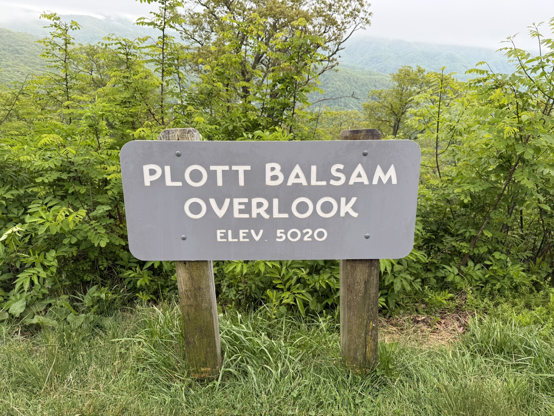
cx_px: 277
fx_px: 384
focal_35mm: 24
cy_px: 208
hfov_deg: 71.6
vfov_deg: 56.8
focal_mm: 6.76
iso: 80
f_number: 1.78
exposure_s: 1/168
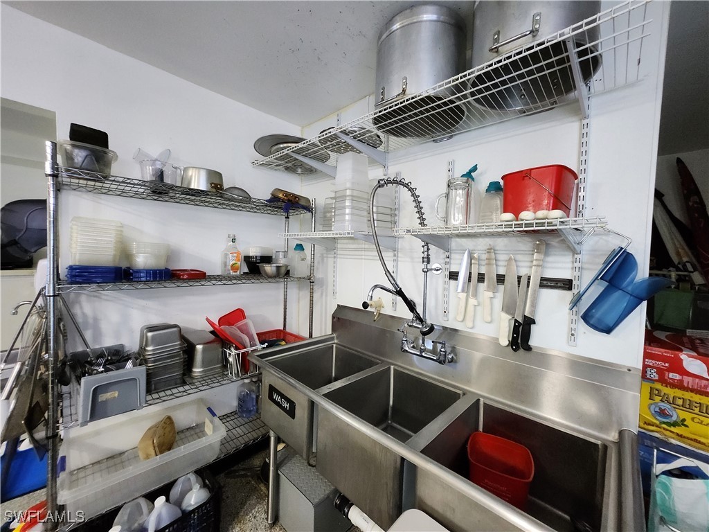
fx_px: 266
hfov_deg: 106.2
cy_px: 266
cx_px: 354
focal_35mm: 13
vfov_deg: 89.9
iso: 640
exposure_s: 1/30
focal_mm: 1.74
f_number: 2.2
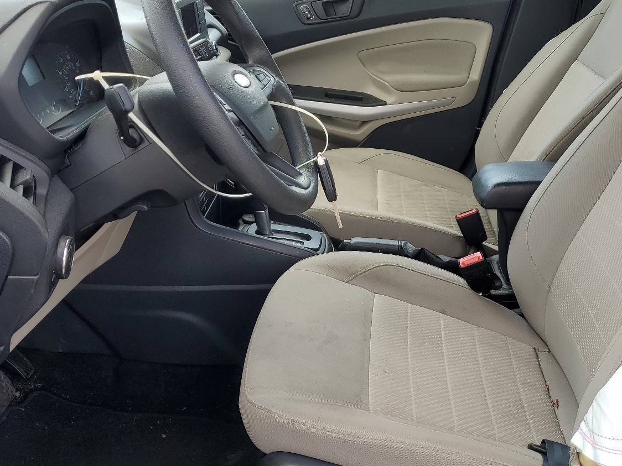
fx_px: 665
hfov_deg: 50.1
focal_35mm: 37
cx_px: 344
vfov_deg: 38.6
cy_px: 206
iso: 50
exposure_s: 1/333
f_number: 1.5
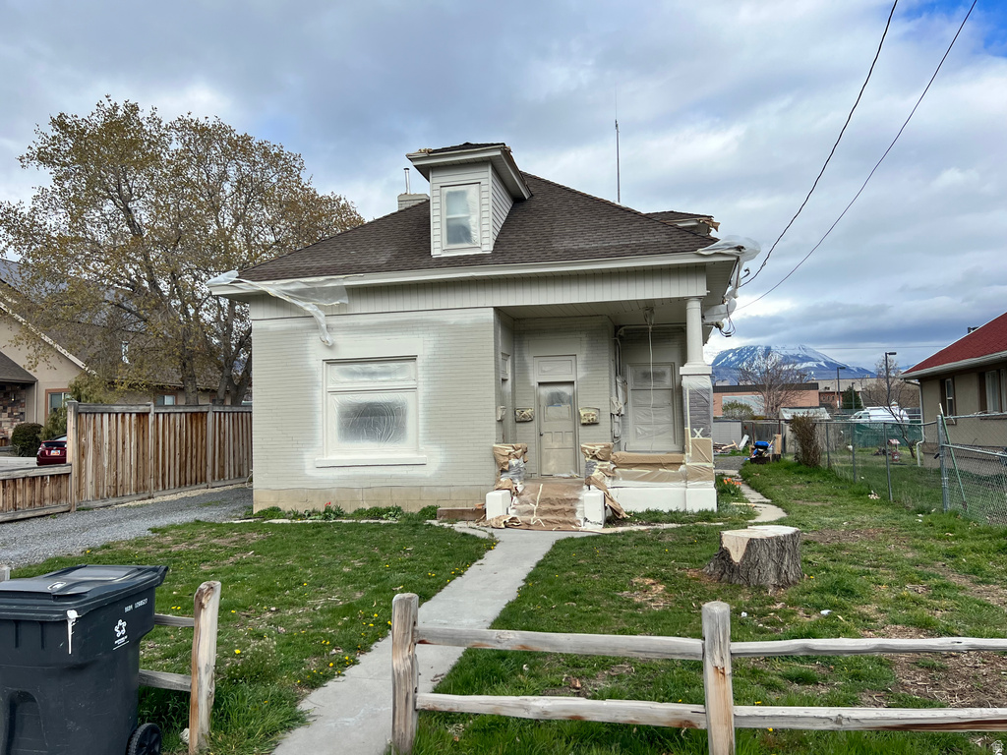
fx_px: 756
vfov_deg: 53.1
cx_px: 504
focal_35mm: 26
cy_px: 378
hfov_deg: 67.3
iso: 50
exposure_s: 1/3831
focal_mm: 5.7
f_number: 1.5
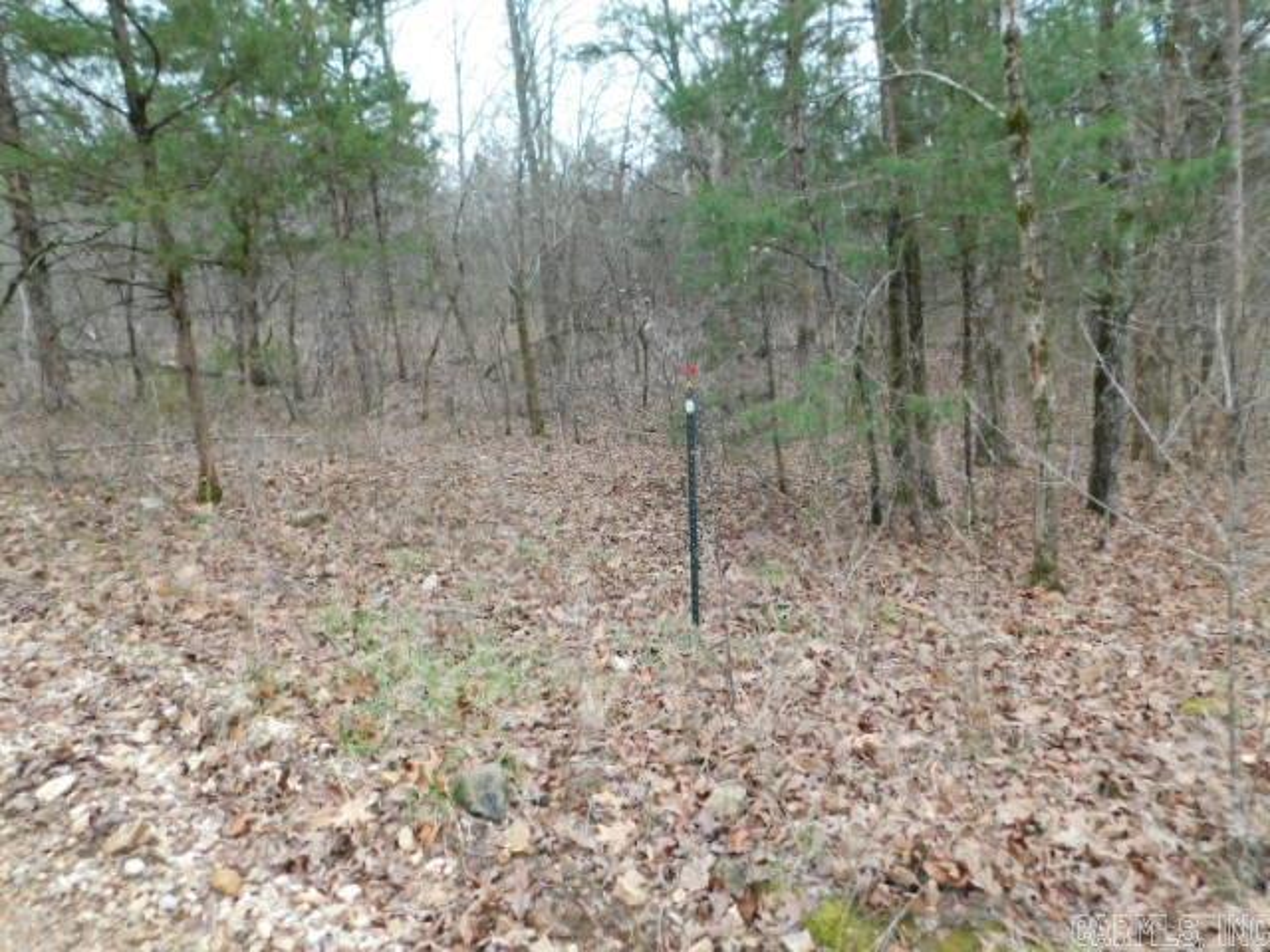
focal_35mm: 23
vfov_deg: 58.9
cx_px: 635
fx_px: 844
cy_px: 476
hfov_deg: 73.9
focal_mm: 4
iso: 125
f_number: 3
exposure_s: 1/160
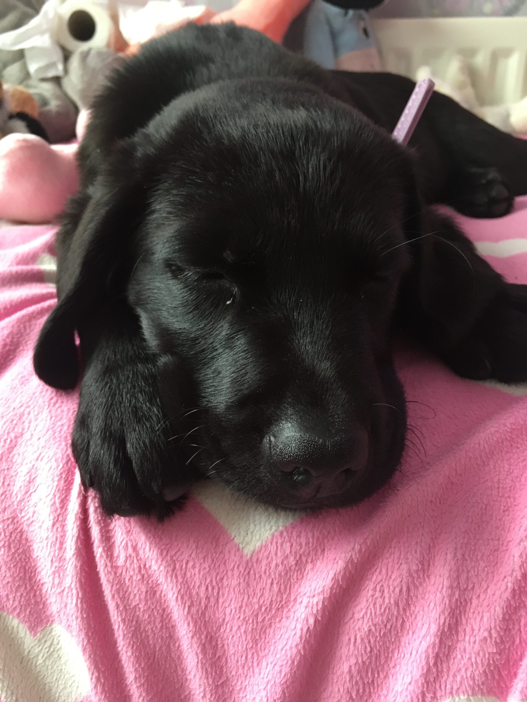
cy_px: 351
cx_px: 264
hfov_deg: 48.2
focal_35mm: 29
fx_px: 589
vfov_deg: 61.7
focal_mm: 4.15
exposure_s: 1/33
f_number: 2.2
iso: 125
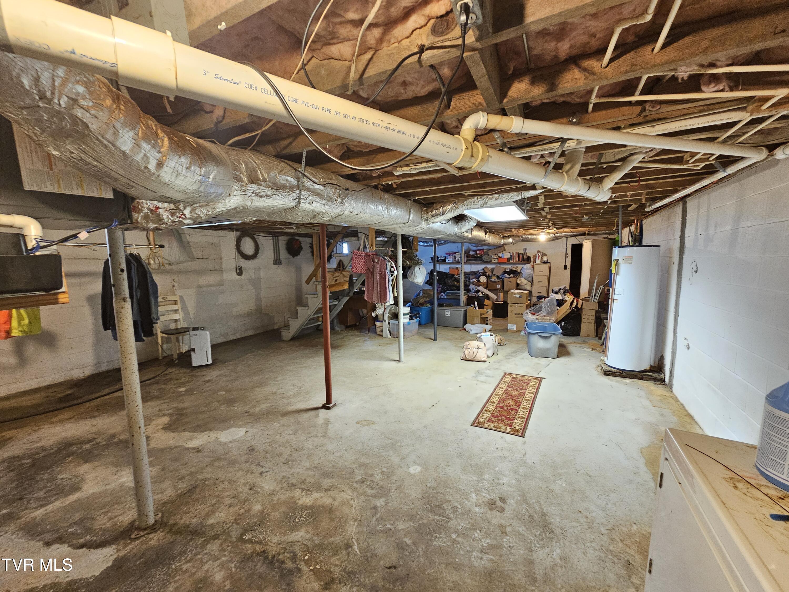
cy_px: 296
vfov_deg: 89.9
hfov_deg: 106.2
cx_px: 394
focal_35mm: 13
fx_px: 296
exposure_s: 1/24
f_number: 2.2
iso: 640
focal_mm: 2.2
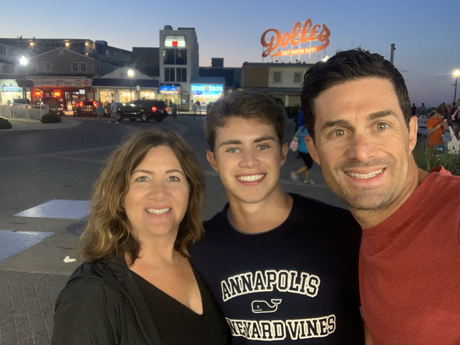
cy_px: 172
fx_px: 425
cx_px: 230
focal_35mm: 32
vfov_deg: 44.2
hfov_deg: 56.8
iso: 400
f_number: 2.2
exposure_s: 1/30
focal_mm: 2.87
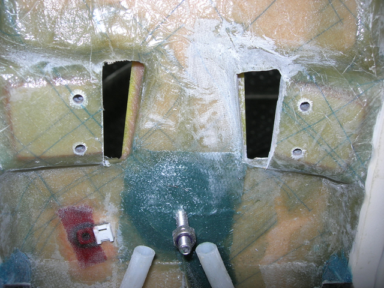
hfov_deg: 49.0
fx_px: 422
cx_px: 192
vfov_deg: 37.7
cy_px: 144
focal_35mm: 38
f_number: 2.8
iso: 64
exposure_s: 1/60.1
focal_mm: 7.8
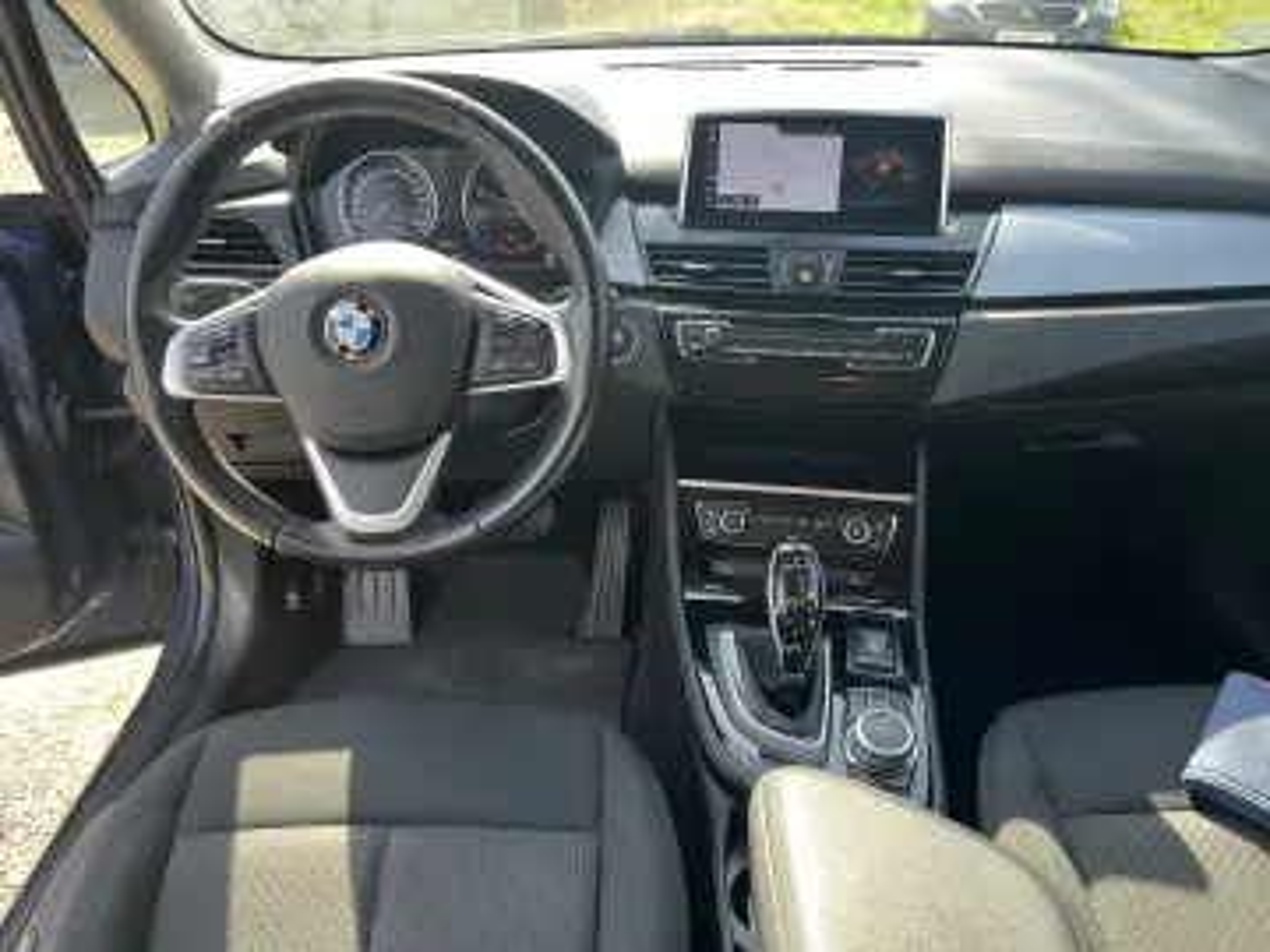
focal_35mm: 26
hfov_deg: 67.3
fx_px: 954
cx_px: 635
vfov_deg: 53.1
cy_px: 476
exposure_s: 1/100
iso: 32
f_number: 1.6
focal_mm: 5.1
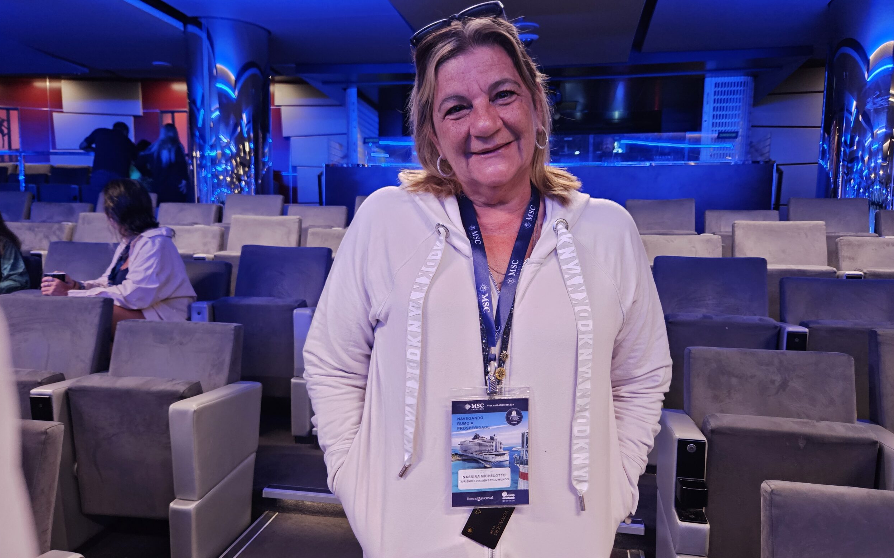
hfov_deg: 72.6
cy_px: 295
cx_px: 442
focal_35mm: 25
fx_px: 609
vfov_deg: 49.2
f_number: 1.8
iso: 640
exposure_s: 1/24
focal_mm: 5.4
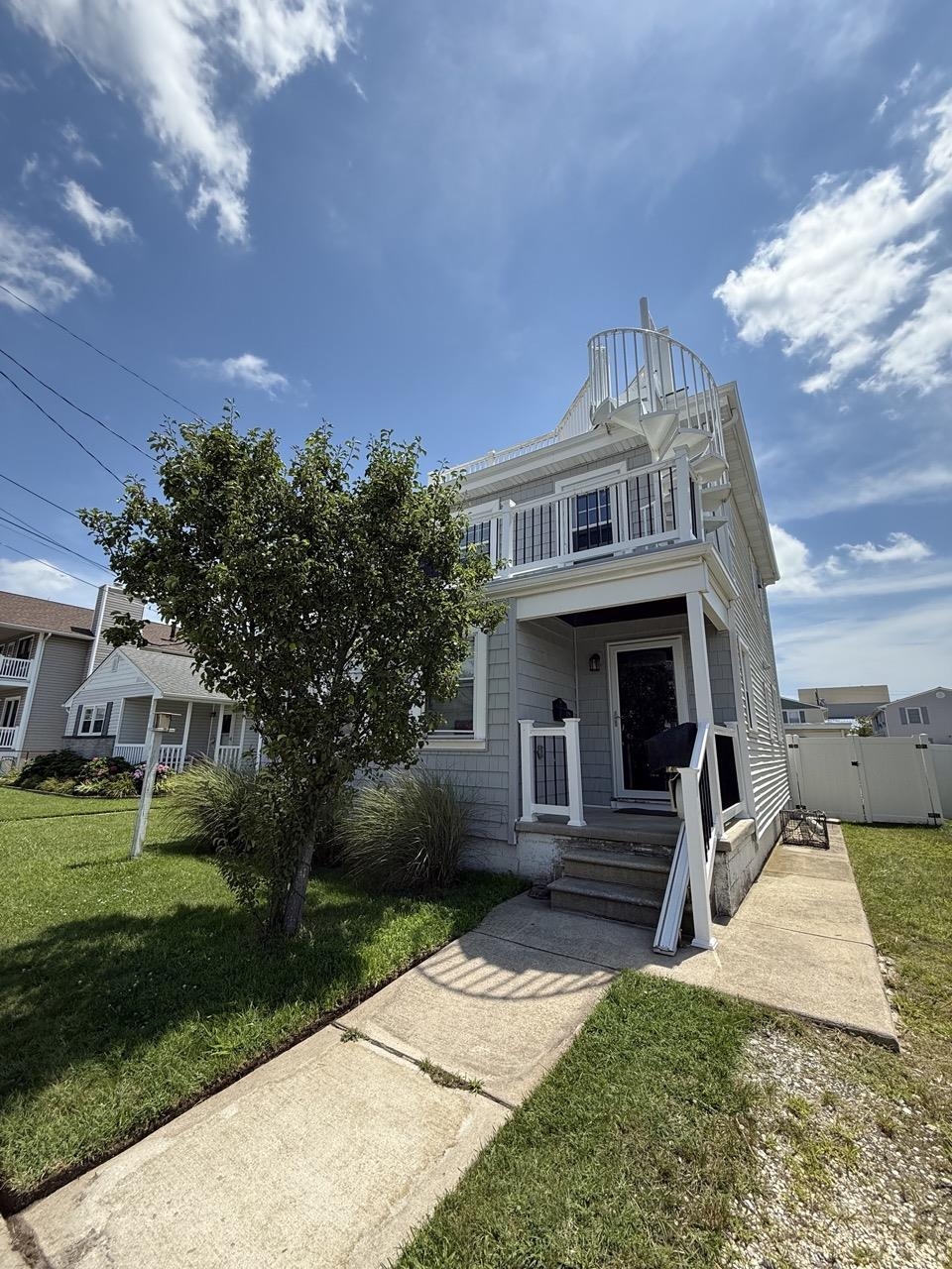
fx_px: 513
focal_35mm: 14
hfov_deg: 85.7
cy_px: 634
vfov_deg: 102.1
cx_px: 476
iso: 50
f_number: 2.2
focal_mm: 2.22
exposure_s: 1/1339
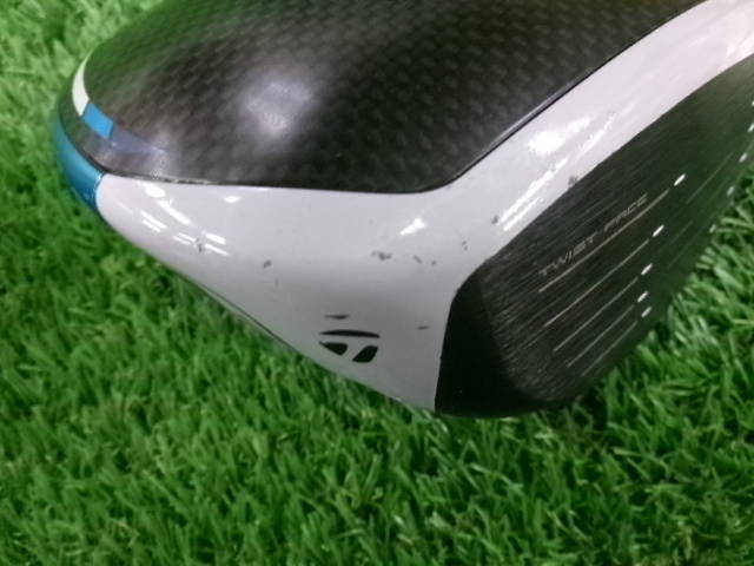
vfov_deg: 49.7
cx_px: 377
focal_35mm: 28
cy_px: 283
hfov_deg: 63.4
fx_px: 610
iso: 800
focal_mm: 5.1
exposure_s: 1/34
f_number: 3.9
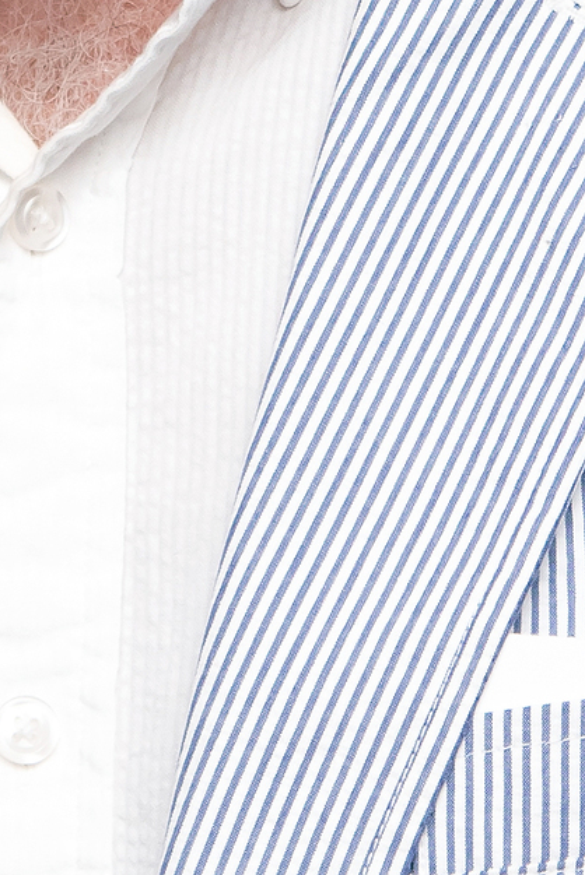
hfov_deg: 6.0
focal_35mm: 229
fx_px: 5575
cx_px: 52
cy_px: -502
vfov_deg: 8.7
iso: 1000
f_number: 6.3
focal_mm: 70
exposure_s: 1/160
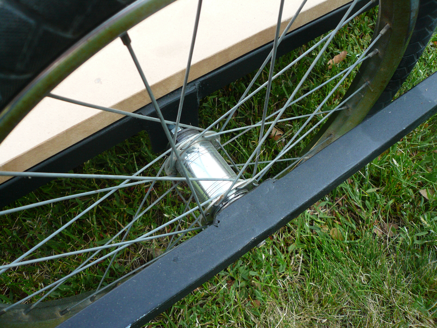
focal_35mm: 28
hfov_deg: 63.4
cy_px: 164
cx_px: 218
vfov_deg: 49.7
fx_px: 353
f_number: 2.8
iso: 100
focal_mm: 4.6
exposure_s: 1/100
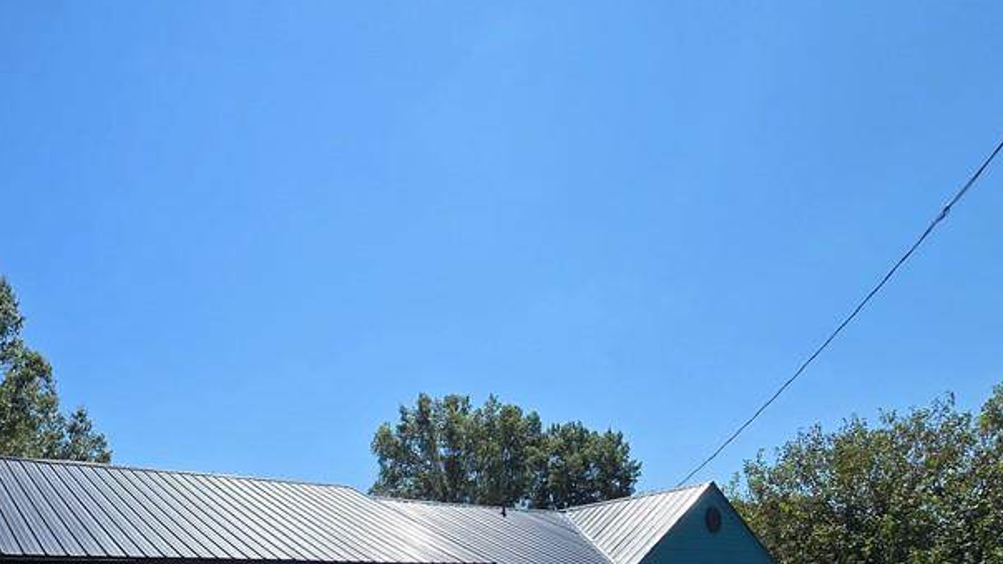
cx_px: 302
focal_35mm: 24
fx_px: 638
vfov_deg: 39.9
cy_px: 604
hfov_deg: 73.0
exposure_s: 1/2140
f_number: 2.2
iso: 50
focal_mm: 2.2
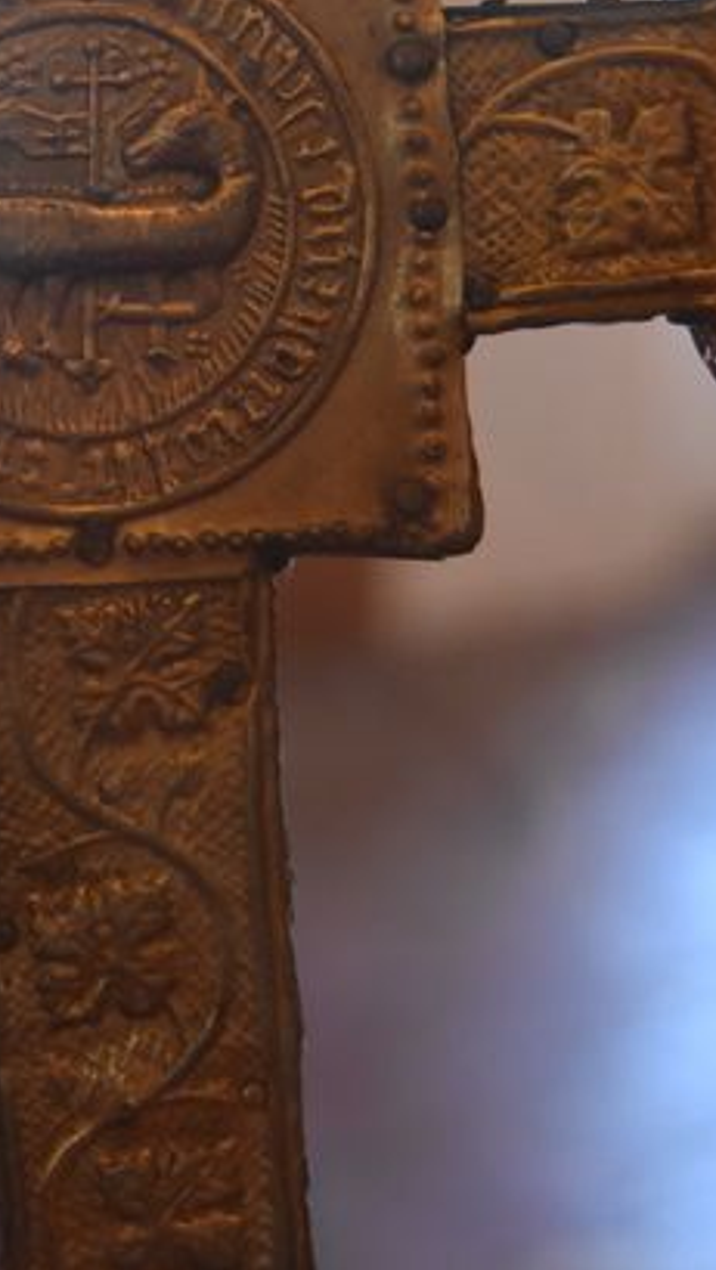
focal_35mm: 94
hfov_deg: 12.8
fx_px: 3165
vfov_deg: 22.4
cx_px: 129
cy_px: 279
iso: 2500
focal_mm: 35
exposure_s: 1/60
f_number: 4.5
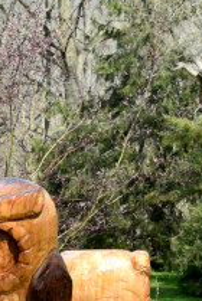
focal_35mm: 207
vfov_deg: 9.7
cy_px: 401
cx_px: 134
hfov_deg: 6.7
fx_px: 1736
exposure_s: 1/250
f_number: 8
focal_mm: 35
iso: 200
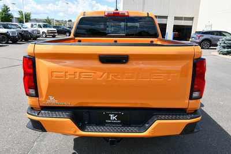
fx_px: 193
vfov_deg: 43.6
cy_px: 77
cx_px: 116
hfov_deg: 61.9
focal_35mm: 30
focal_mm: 20
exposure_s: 1/250
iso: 125
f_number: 8
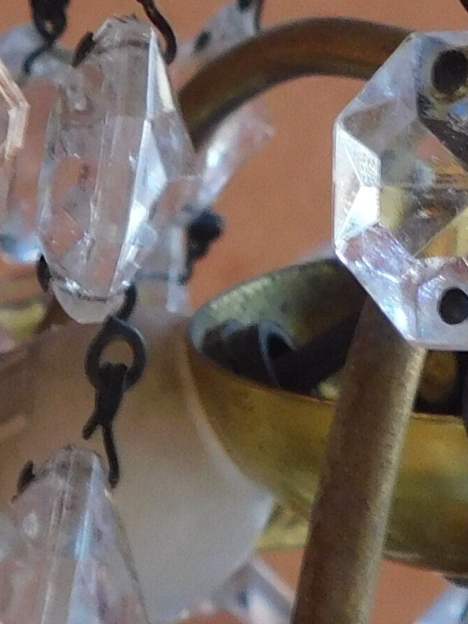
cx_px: 628
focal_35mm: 187
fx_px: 3372
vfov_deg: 9.5
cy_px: -832
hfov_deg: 7.8
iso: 180
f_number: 3.5
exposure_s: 1/30
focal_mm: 6.3
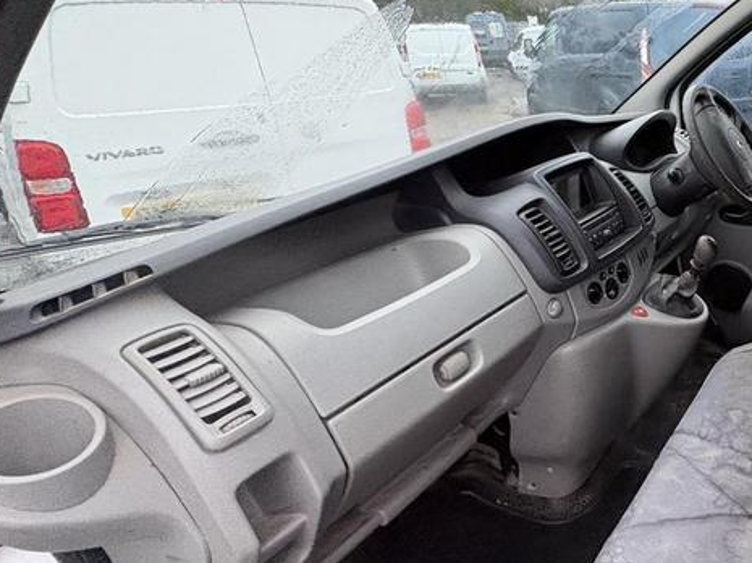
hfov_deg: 55.0
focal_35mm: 27
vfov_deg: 50.7
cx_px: 702
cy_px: 209
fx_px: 586
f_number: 2.2
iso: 800
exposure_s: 1/60
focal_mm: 2.22
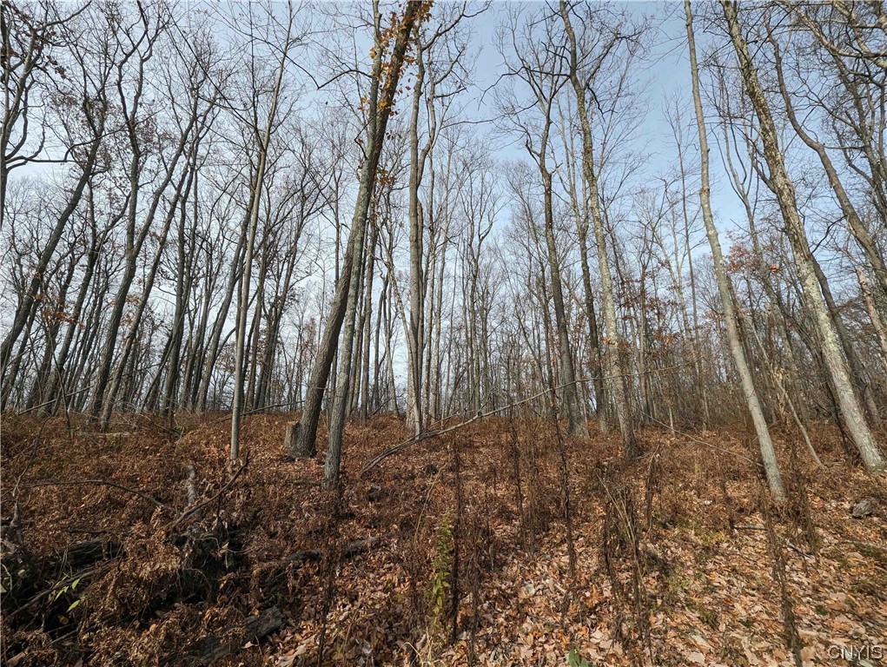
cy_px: 334
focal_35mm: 13
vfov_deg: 90.0
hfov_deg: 106.1
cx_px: 444
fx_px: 333
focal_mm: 1.95
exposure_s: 1/877
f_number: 2.2
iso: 48
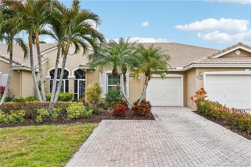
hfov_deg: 61.9
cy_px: 84
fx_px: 209
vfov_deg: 43.6
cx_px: 126
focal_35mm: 30
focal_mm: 30
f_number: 8
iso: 1000
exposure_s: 1/1250
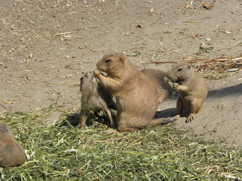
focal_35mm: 148
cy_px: 90
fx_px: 1035
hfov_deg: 13.3
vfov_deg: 10.0
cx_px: 121
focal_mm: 26.39
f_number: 5.6
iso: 64
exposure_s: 1/320
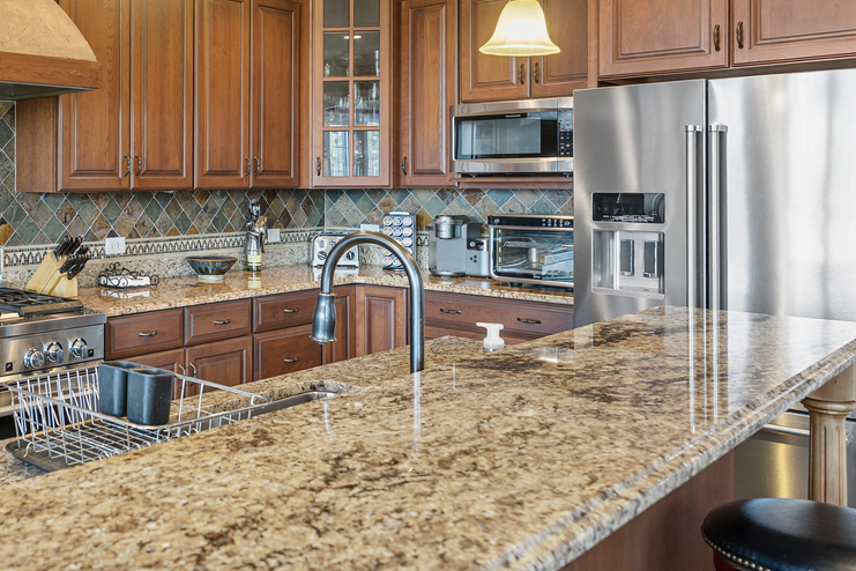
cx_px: 77
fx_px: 858
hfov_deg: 47.4
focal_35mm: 36
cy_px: 247
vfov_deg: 36.7
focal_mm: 16.5
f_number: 4
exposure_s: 1/3
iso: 200
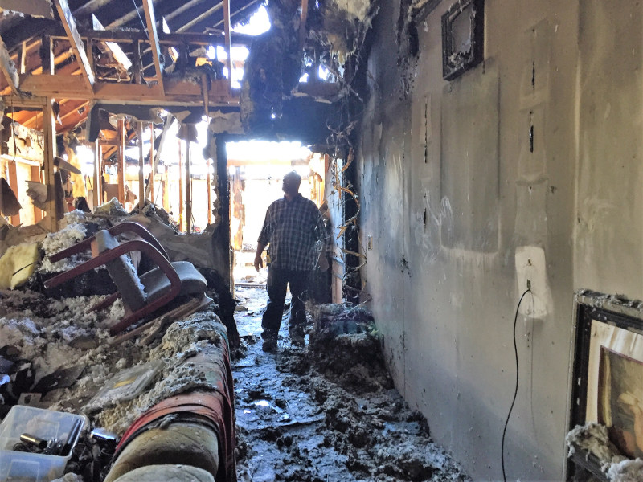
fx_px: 539
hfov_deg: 61.7
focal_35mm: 29
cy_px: 241
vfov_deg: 48.2
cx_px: 322
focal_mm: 4.15
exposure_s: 1/30
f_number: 2.2
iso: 125
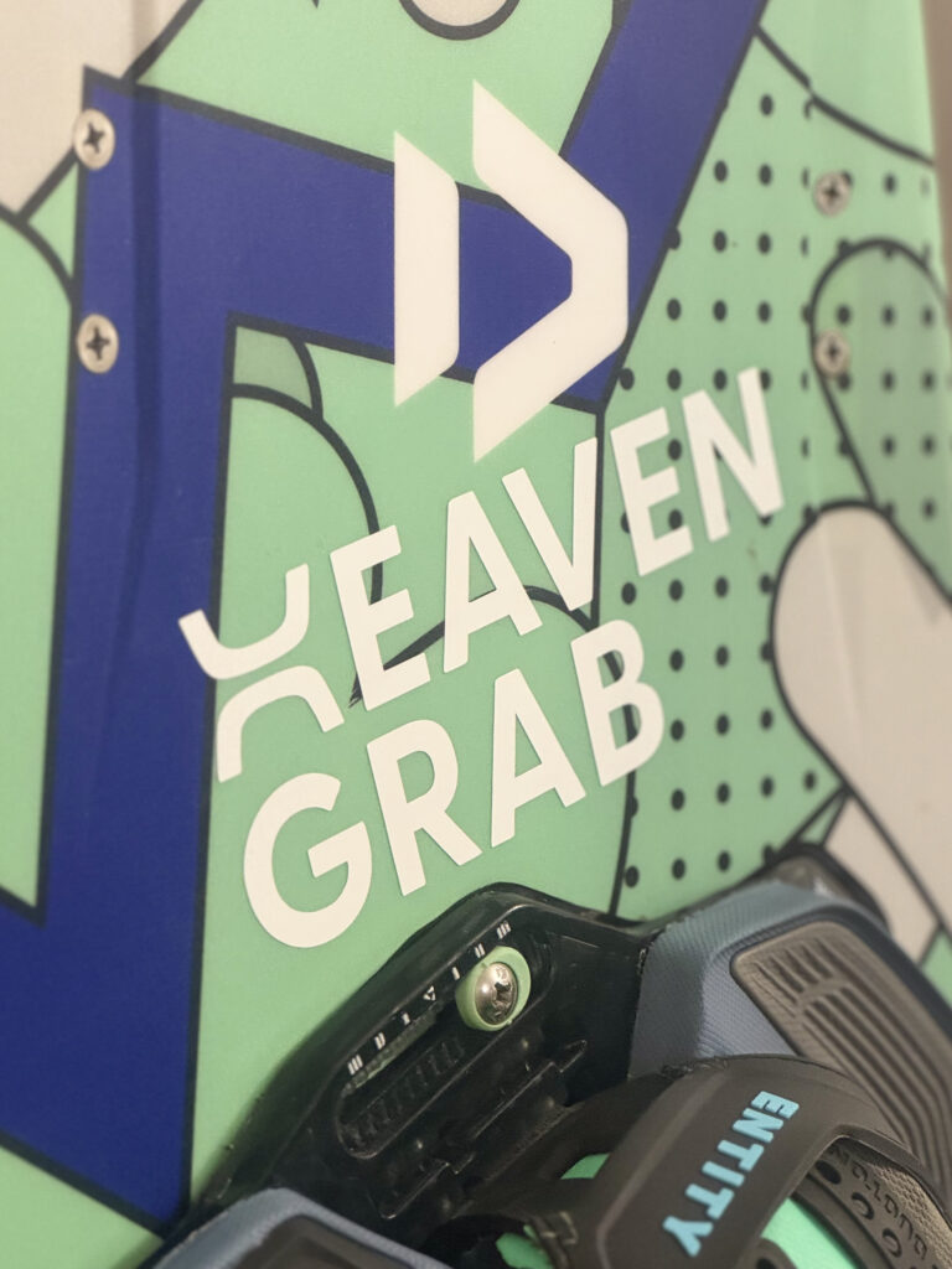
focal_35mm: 77
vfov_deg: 25.3
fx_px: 2824
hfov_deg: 19.1
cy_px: 634
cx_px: 476
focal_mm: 9
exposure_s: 1/34
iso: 500
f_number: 2.8
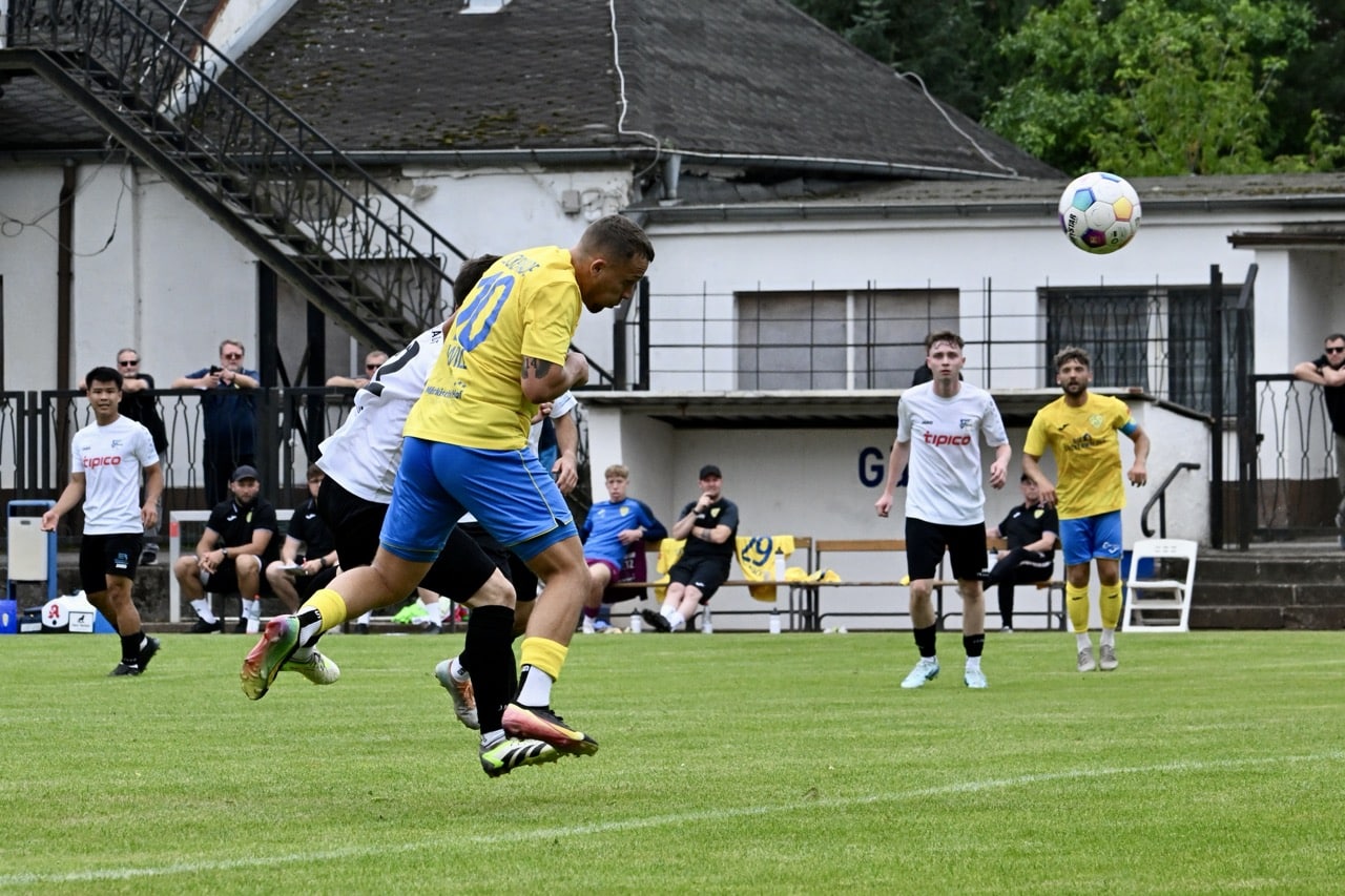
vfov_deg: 8.3
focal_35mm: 165
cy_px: 448
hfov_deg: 12.5
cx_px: 672
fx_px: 6163
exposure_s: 1/1600
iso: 2500
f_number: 9
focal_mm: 165
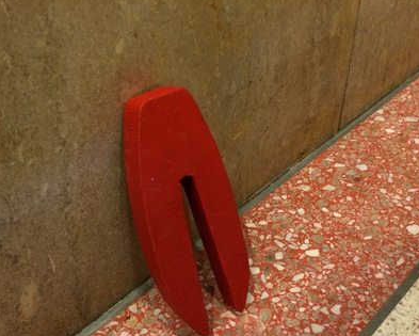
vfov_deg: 41.1
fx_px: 447
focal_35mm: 36
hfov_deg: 50.2
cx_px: 195
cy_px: 196
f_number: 2.2
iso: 250
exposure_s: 1/30
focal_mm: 4.15
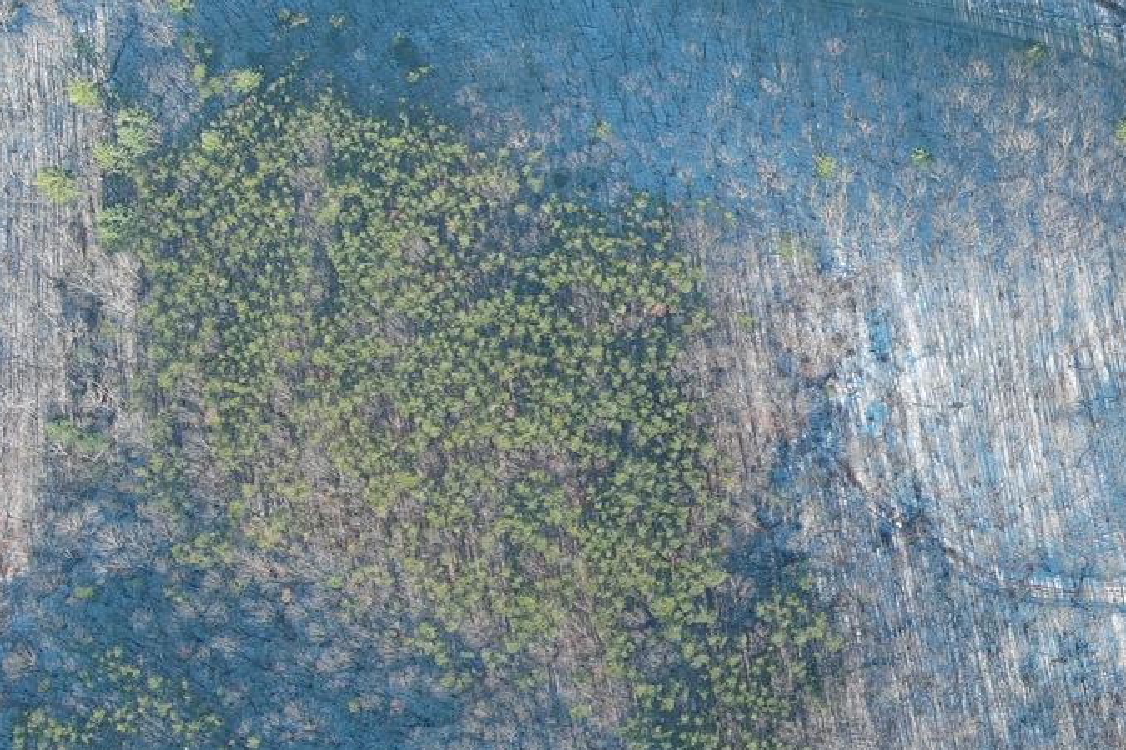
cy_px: 282
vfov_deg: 15.5
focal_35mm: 88
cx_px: 1186
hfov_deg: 22.1
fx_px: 2752
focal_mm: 10.57
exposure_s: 1/312
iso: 100
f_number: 2.8
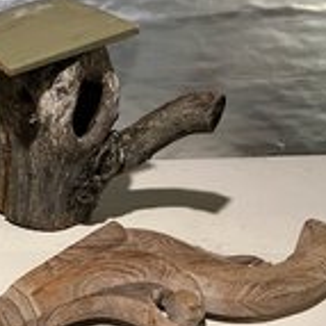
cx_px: 1
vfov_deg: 31.1
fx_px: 586
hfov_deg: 29.1
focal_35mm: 55
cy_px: 177
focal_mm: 5.1
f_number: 1.6
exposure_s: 1/60
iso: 320
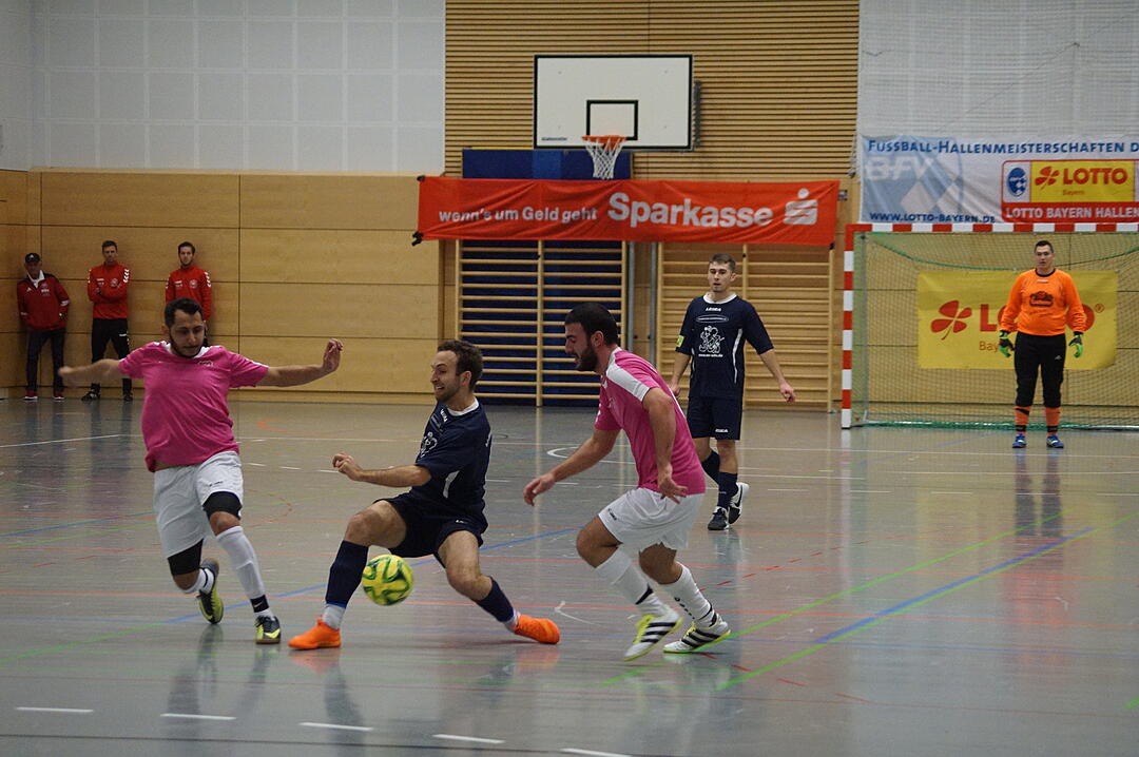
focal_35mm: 128
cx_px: 570
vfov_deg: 10.7
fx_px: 4030
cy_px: 378
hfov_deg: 16.1
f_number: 4
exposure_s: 1/320
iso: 3200
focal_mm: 85
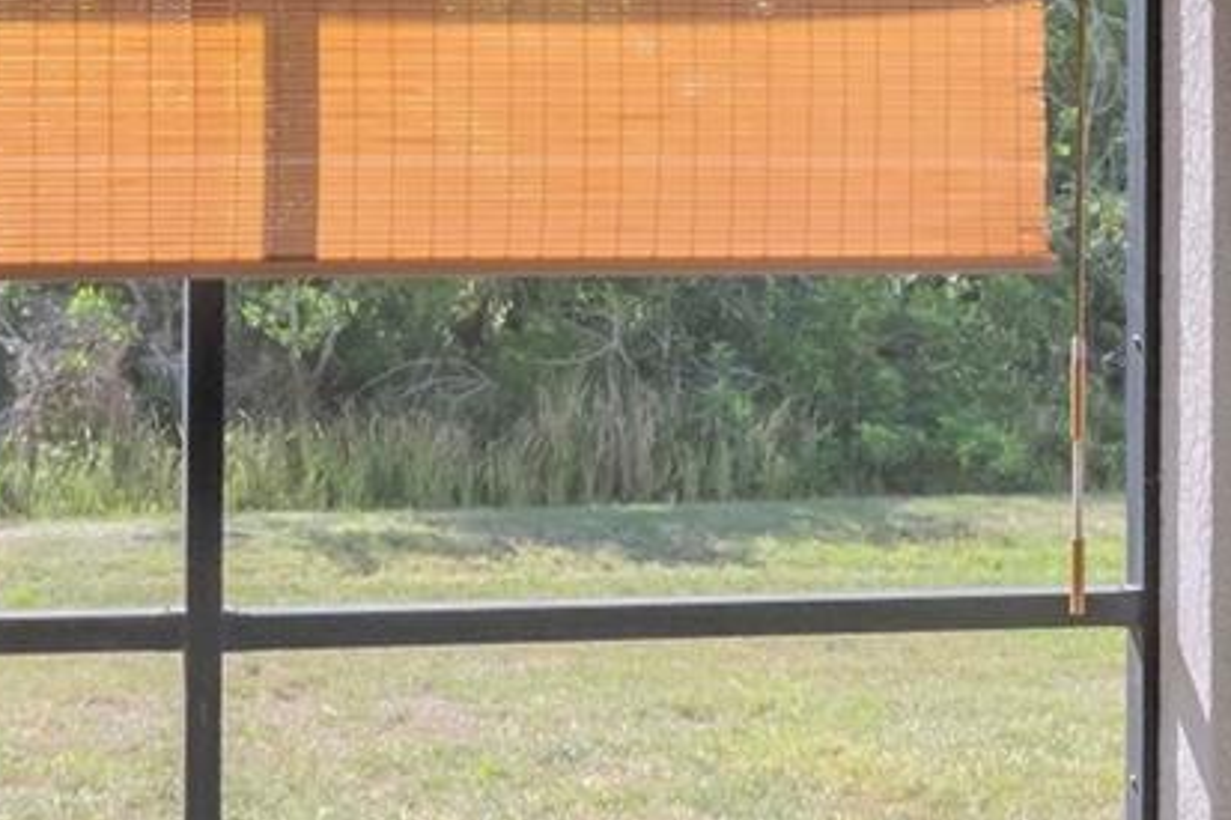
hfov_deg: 31.0
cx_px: 909
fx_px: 2185
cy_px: 361
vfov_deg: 21.2
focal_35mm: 64
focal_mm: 11
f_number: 11
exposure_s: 1/200
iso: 1000
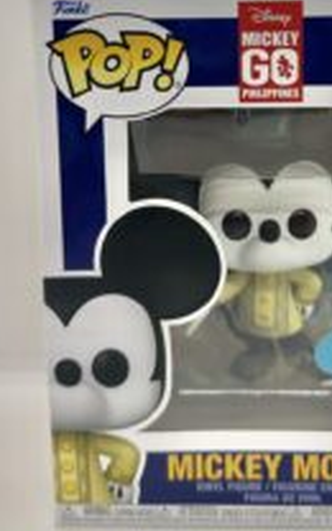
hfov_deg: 26.0
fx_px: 709
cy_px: 102
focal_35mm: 49
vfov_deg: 39.4
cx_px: 245
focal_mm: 6.86
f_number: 1.78
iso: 80
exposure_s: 1/268
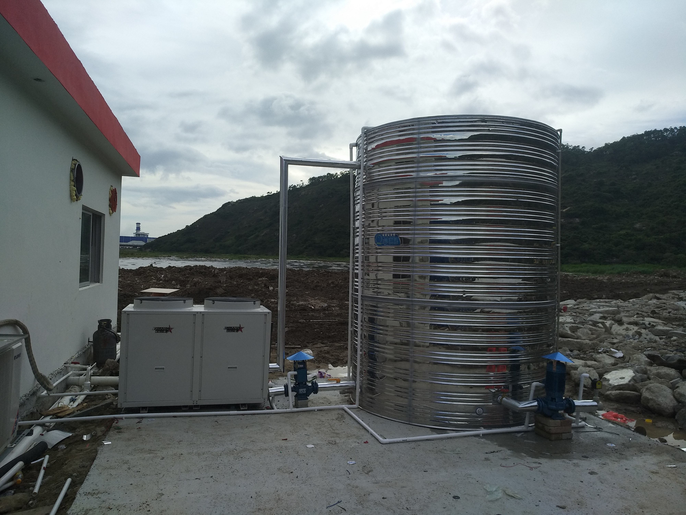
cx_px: 343
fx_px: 436
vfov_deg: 61.1
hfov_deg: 76.4
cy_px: 258
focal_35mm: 22
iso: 100
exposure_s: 1/1389
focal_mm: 3.81
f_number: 2.2
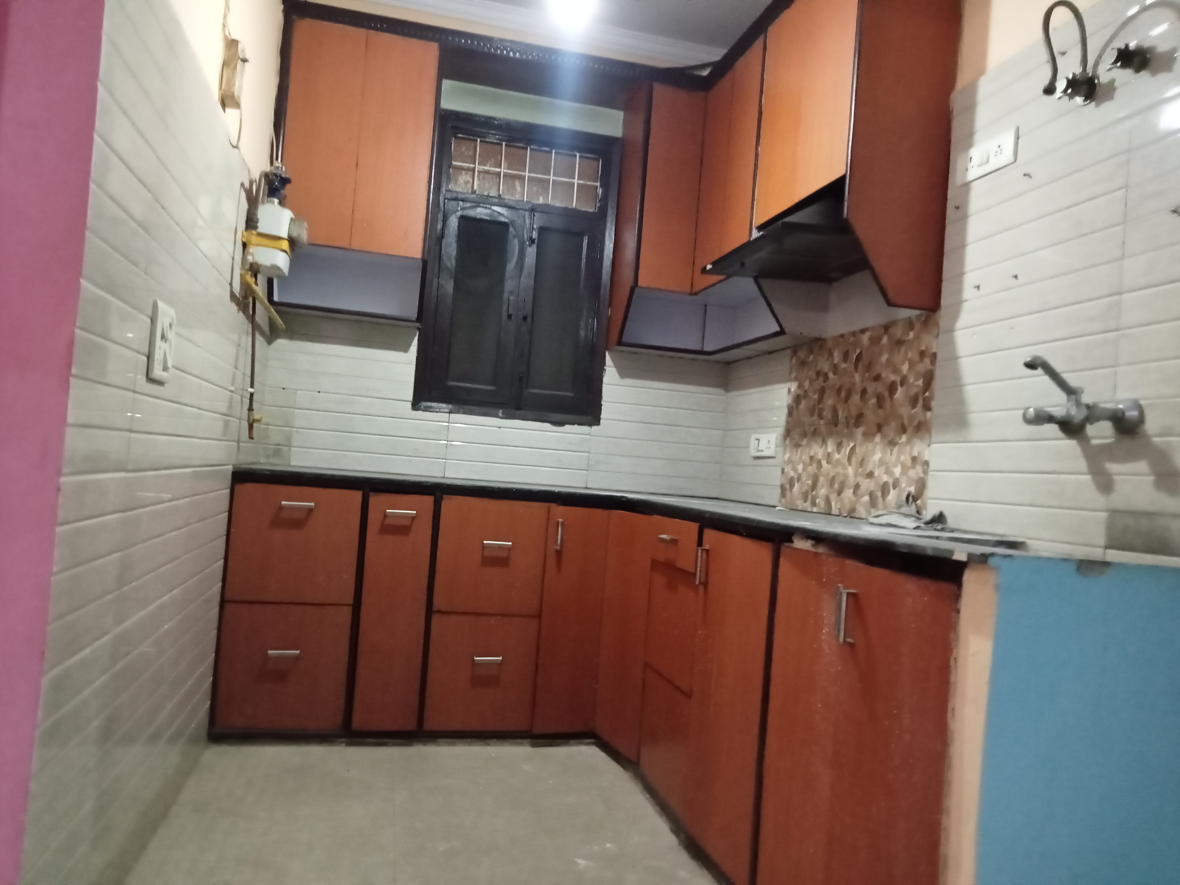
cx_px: 590
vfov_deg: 49.7
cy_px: 442
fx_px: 954
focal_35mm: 28
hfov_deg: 63.4
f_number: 2.2
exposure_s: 1/25
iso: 2017
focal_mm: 3.46
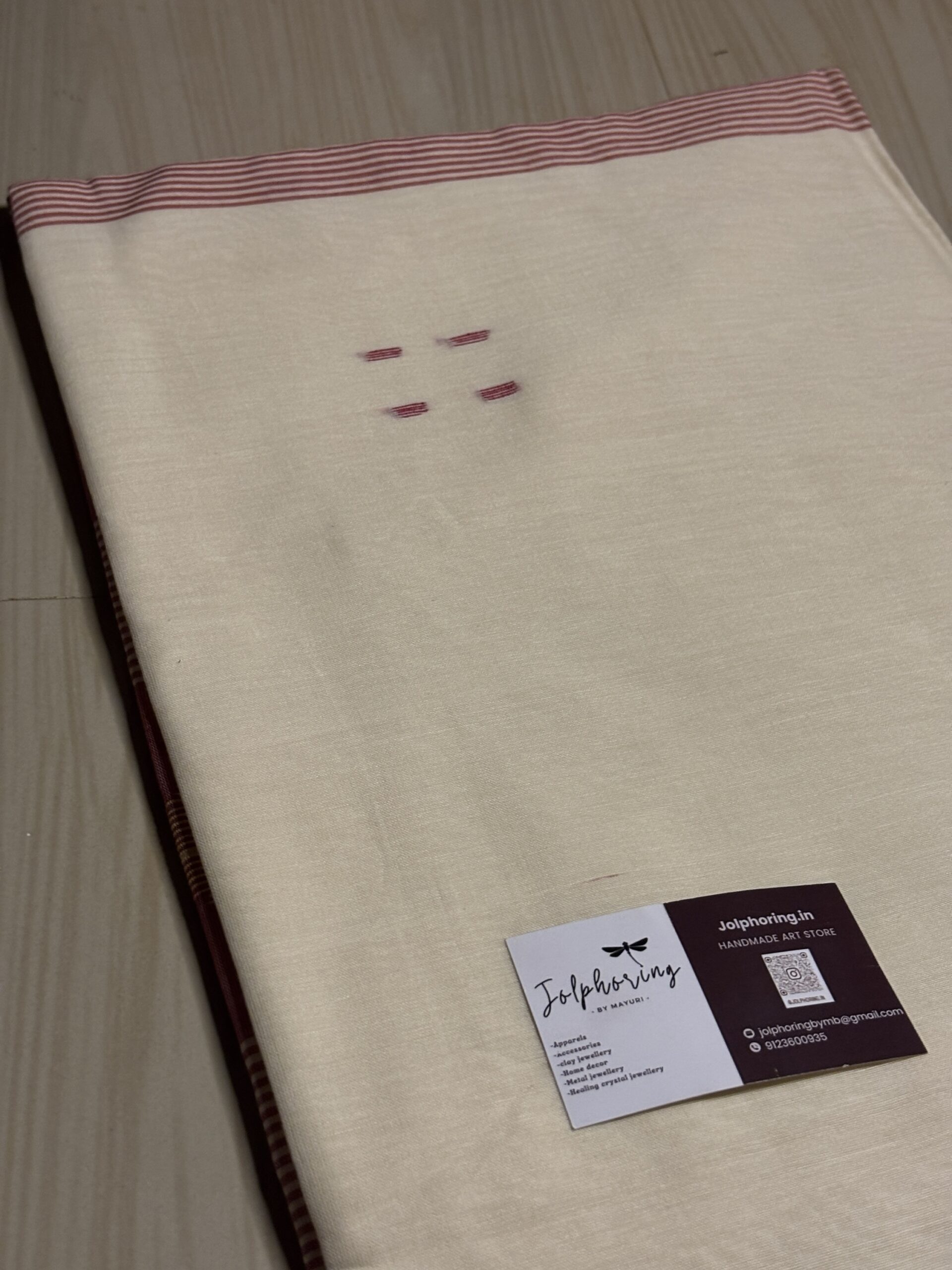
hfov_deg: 28.0
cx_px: 476
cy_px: 635
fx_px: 1907
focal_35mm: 52
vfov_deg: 36.8
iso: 250
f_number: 1.6
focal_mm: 5.96
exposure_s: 1/33
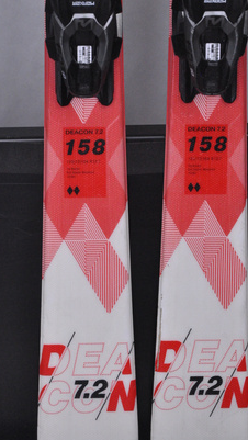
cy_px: 212
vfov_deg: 14.4
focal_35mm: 150
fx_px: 1746
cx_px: 142
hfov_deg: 8.1
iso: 3200
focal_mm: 85
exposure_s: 1/125
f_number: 9.5
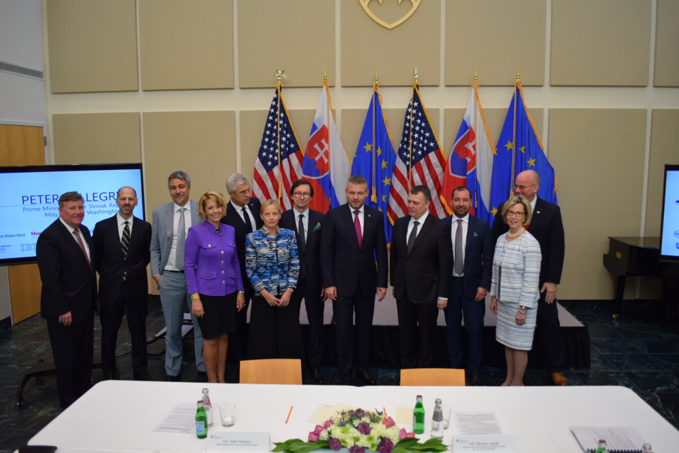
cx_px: 340
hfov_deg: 67.4
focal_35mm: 27
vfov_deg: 47.9
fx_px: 509
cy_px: 226
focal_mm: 18
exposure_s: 1/60
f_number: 4
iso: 800
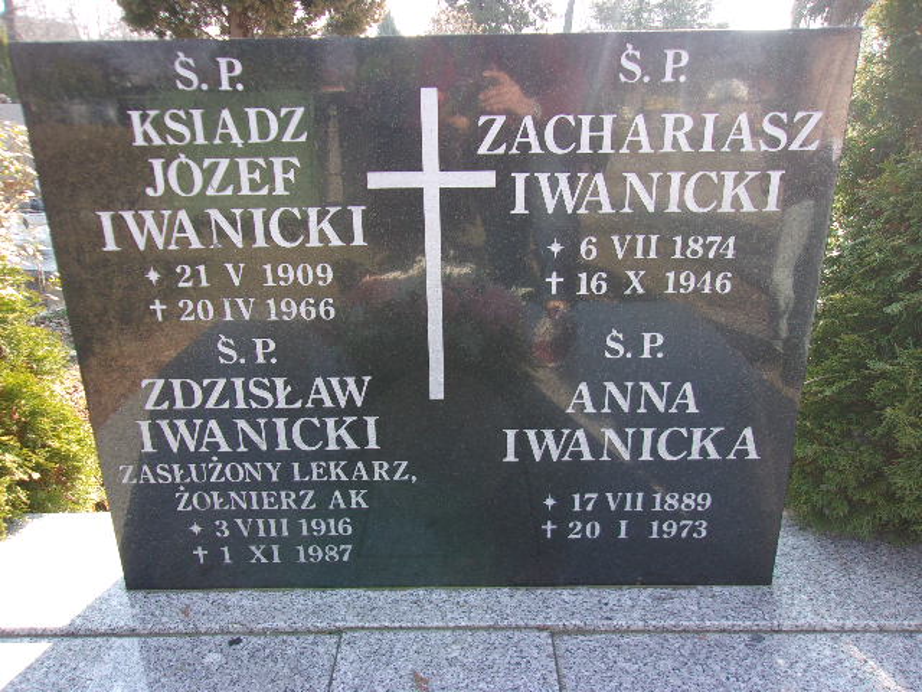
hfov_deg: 65.3
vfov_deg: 51.4
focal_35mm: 27
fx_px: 719
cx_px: 461
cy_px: 346
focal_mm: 4.9
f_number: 3
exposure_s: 1/125
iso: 80
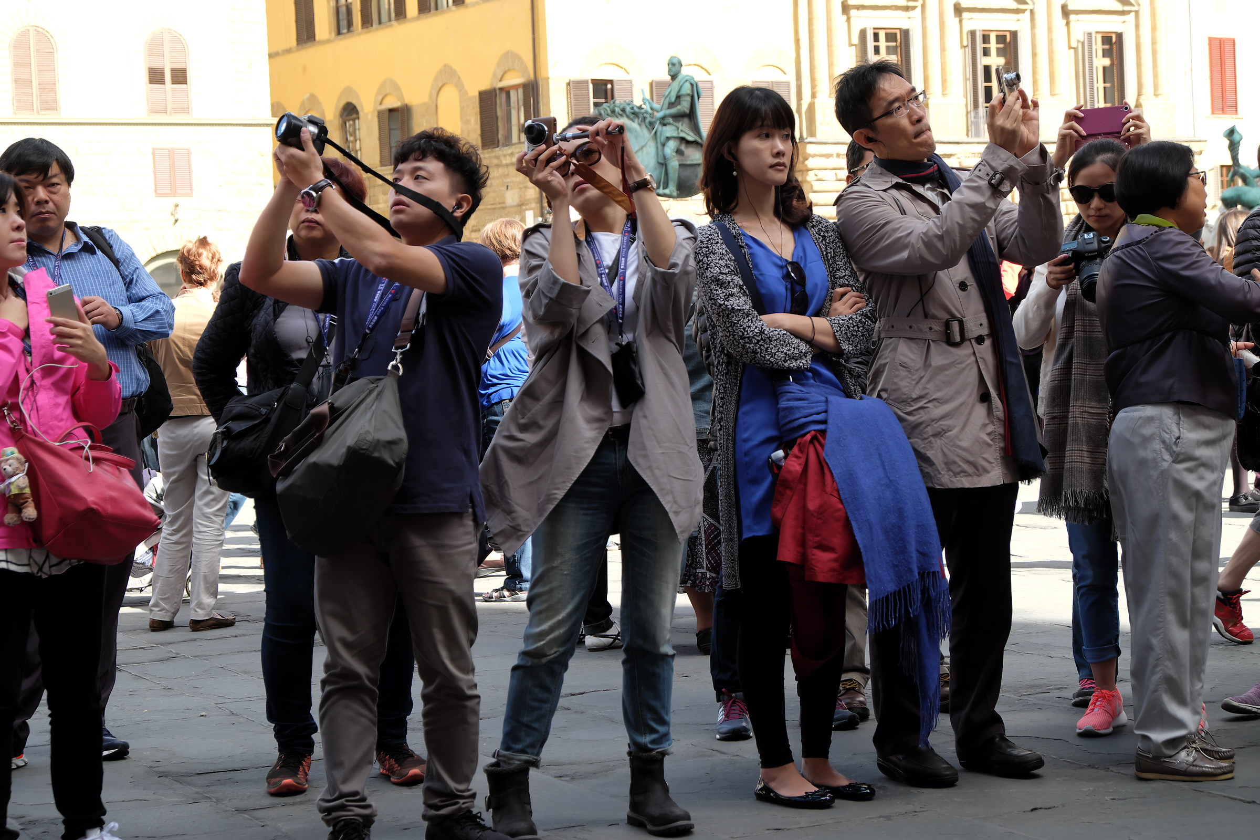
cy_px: 420
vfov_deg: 18.7
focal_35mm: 73
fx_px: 2555
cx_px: 630
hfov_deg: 27.7
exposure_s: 1/300
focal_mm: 48.4
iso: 400
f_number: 5.6
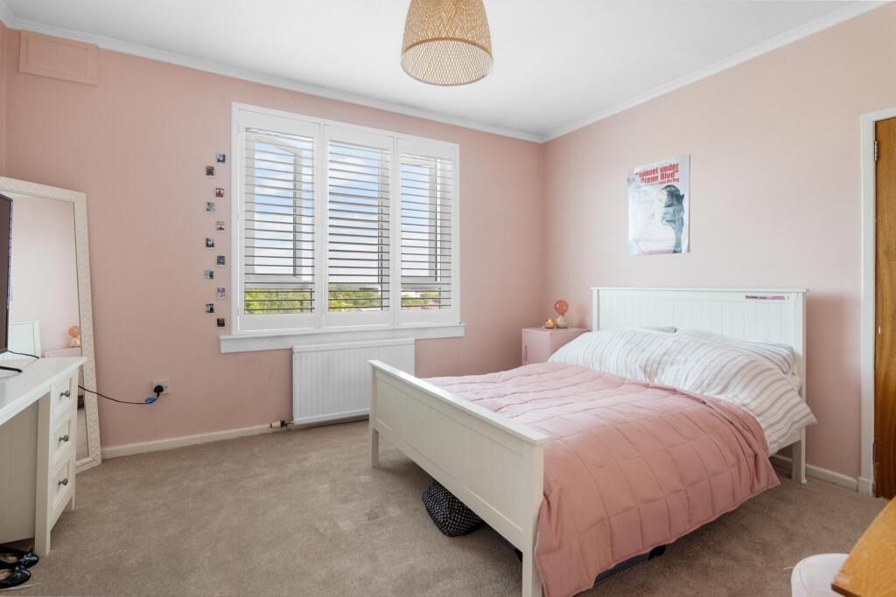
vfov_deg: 73.8
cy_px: 298
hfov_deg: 96.7
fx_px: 398
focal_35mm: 16
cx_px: 448
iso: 640
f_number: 8
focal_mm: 16
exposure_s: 1/40
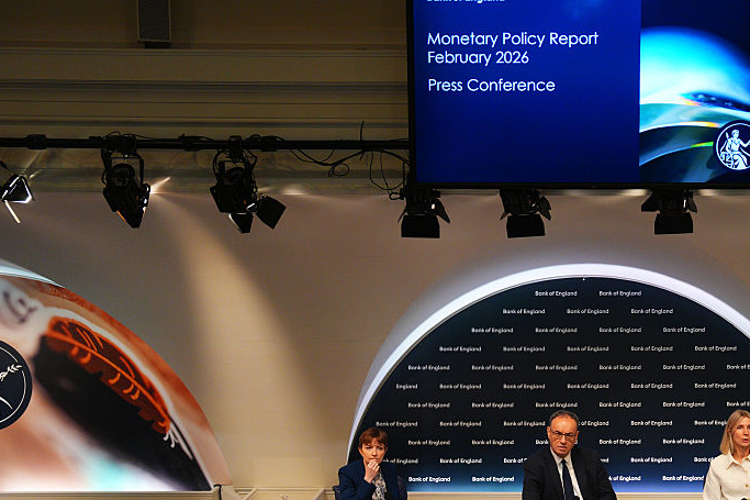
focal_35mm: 57
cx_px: 558
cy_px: 315
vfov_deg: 23.7
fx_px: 1187
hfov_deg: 34.4
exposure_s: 1/500
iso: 2500
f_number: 2.8
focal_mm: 38
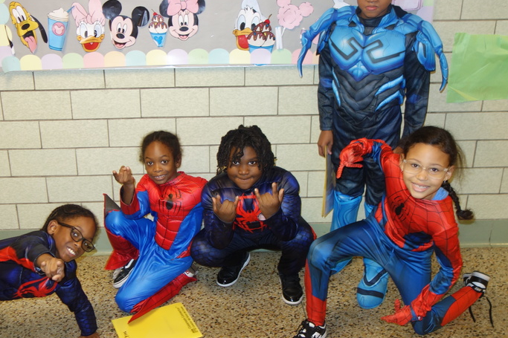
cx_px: 202
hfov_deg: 46.1
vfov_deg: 31.8
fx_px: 592
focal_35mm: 42
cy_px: 150
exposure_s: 1/30
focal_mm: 10.4
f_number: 1.8
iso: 125
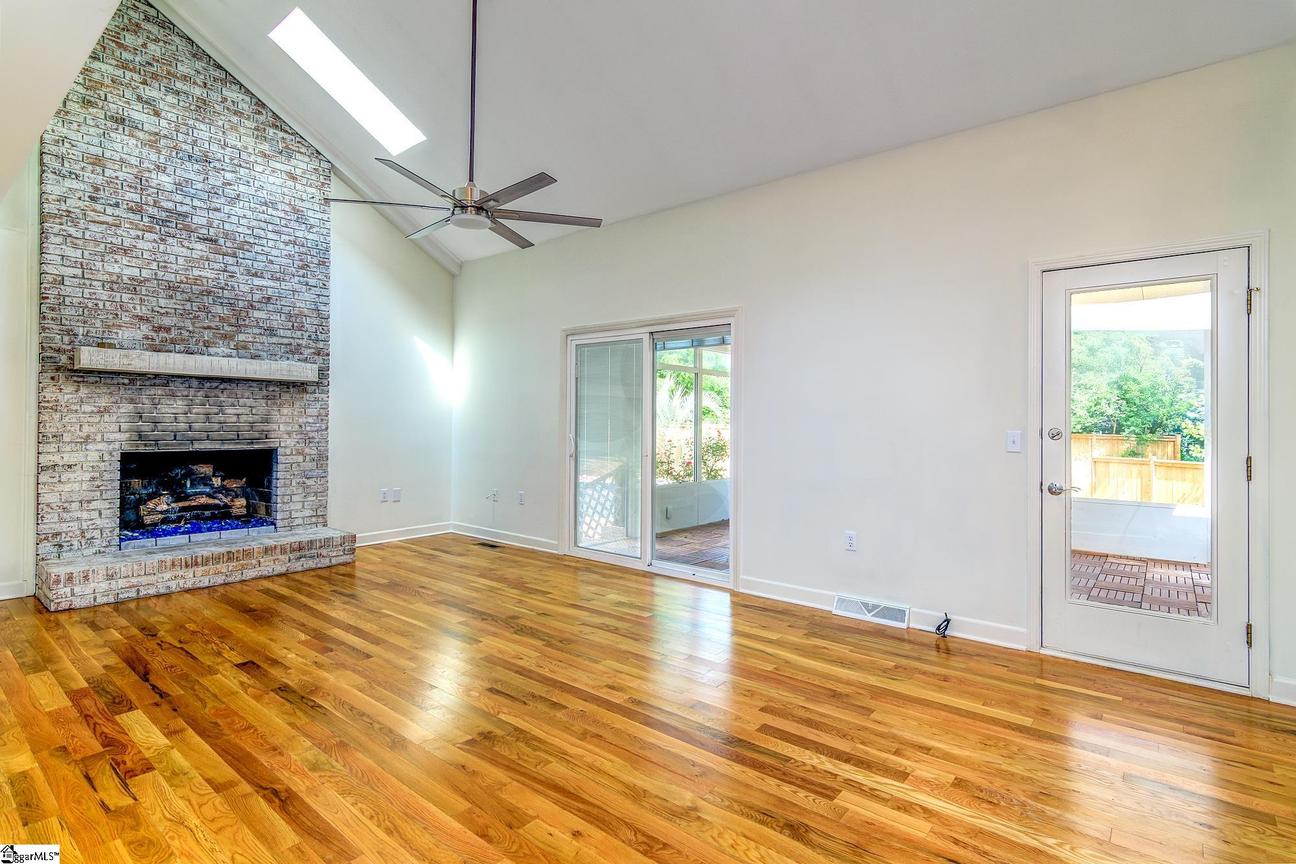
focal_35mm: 16
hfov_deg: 96.7
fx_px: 576
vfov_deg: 73.7
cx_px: 648
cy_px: 432
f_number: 7.1
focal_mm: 11
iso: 320
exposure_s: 1/10
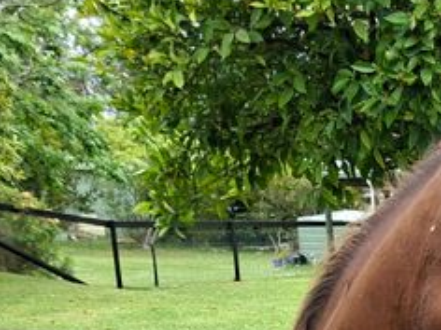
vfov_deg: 16.9
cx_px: 682
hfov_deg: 20.8
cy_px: 511
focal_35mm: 78
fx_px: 994
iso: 50
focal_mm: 5.54
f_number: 1.8
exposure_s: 1/342
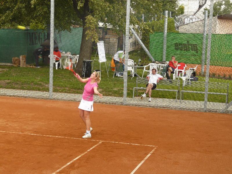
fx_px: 489
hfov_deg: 26.7
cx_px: 116
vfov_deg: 20.2
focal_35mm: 73
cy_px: 87
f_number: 4
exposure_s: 1/100
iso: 100
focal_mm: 12
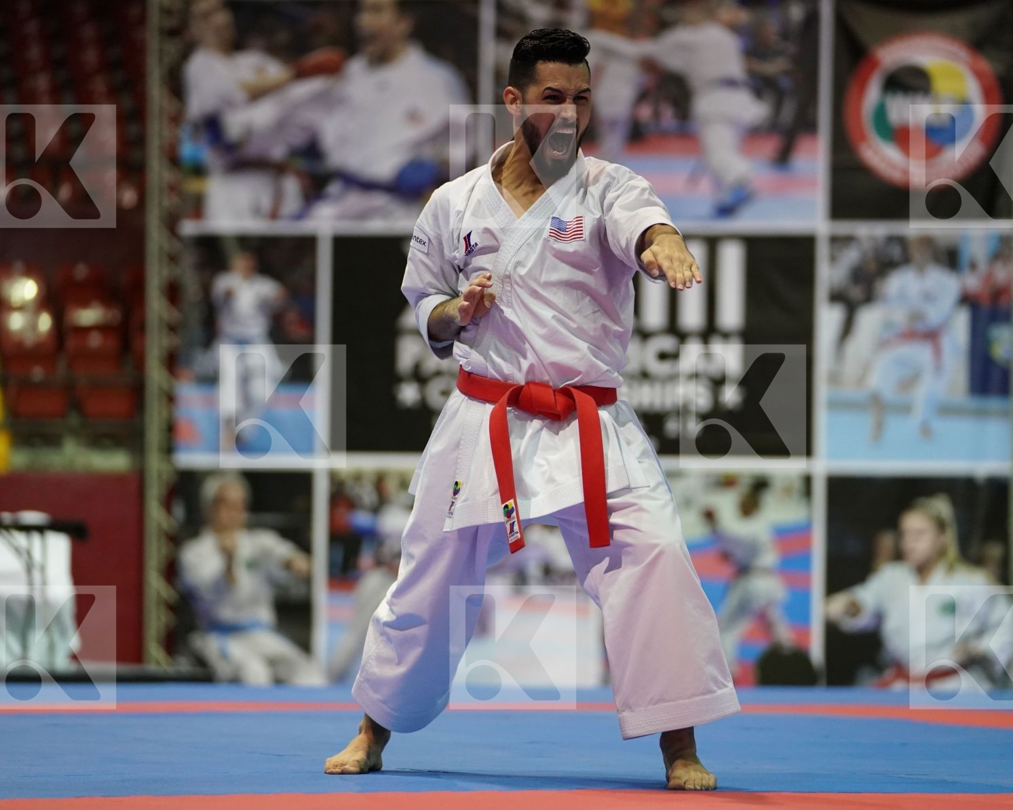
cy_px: 406
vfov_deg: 10.0
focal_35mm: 155
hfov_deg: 12.4
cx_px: 513
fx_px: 4646
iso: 3200
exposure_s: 1/320
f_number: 2.8
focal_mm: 137
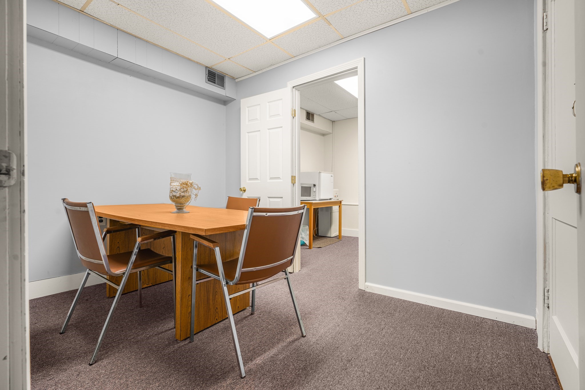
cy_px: 195
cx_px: 292
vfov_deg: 73.8
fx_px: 260
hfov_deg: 96.7
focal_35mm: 16
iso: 100
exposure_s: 1/5
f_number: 8
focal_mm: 16
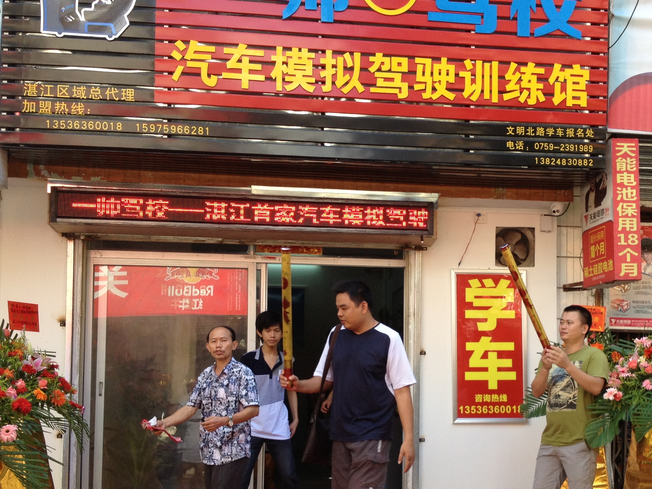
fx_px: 1074
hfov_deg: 33.4
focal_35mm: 57
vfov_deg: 25.5
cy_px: 328
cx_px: 443
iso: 50
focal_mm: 4.28
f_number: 2.4
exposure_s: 1/188
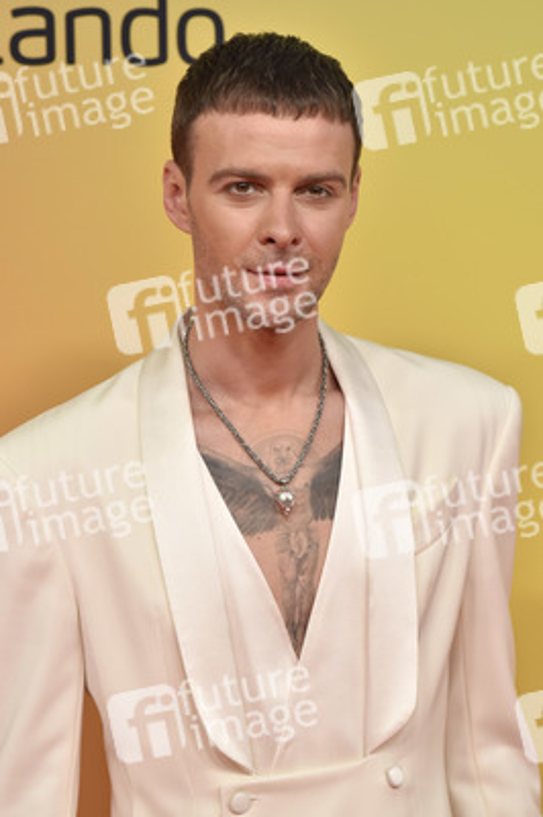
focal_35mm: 200
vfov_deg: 10.3
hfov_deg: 6.9
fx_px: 4532
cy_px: 408
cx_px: 272
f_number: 5.6
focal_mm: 200
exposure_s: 1/200
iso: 2000
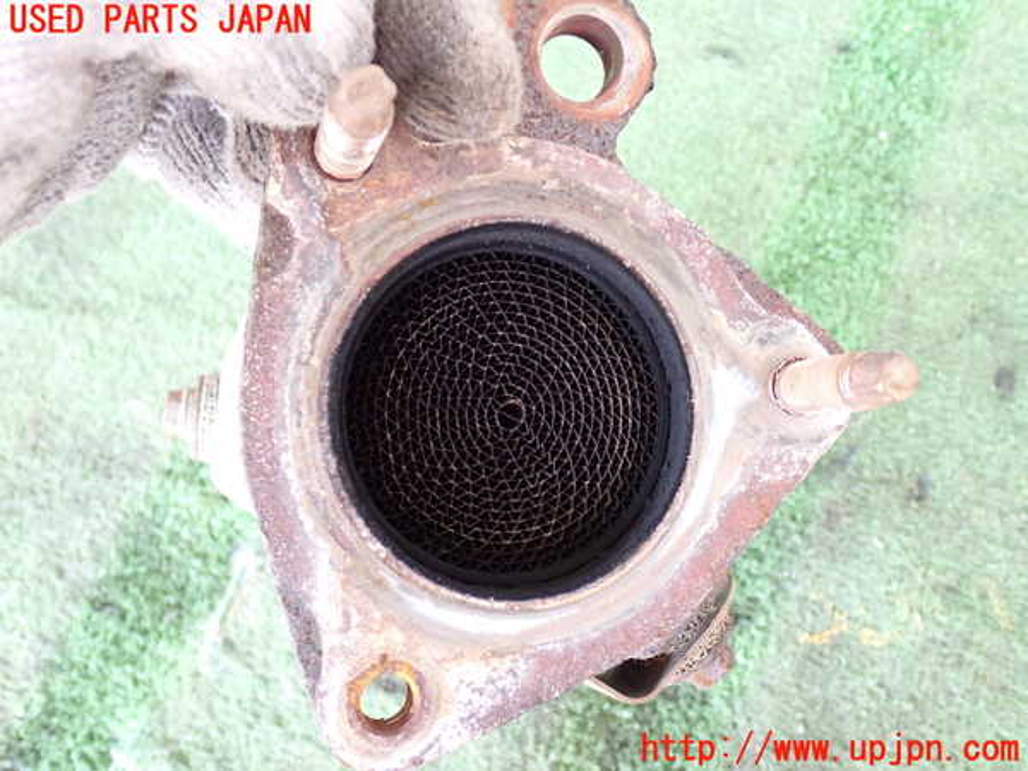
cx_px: 514
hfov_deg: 49.0
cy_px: 386
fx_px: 1128
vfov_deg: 37.7
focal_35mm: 38
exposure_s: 1/40
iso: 640
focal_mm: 6.83
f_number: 2.7
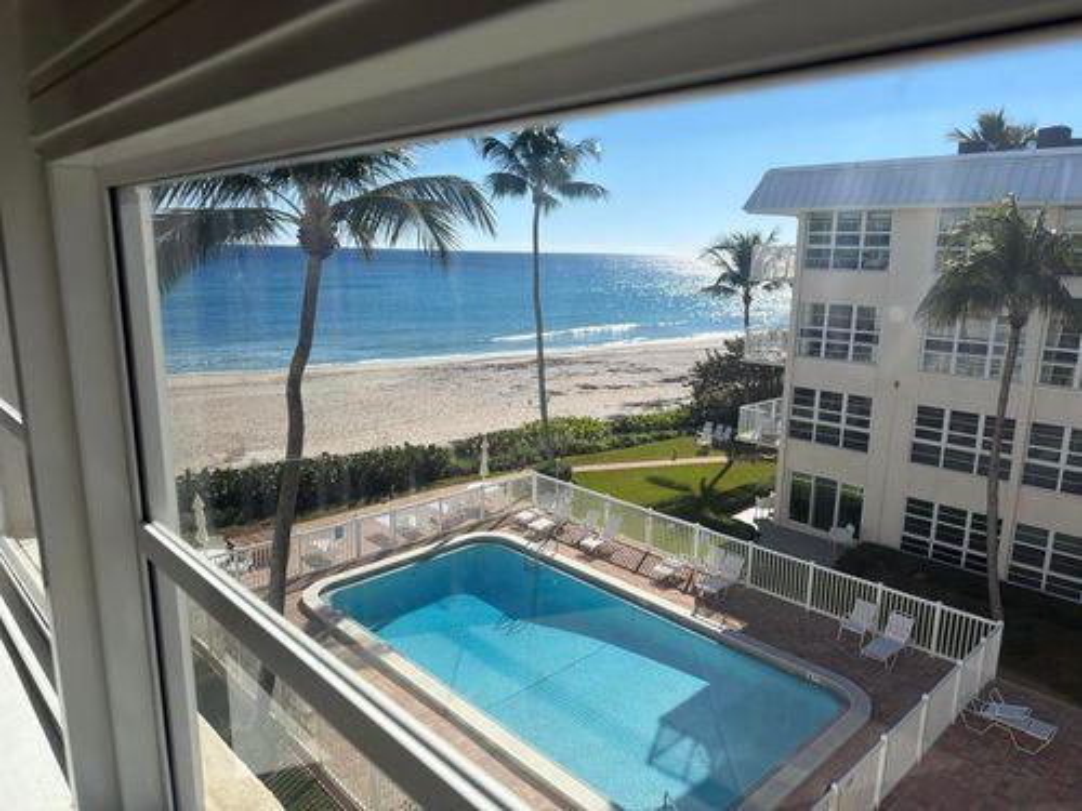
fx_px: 750
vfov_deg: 56.8
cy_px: 406
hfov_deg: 71.6
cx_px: 541
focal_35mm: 24
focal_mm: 6.76
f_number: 1.78
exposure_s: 1/3425
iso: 80
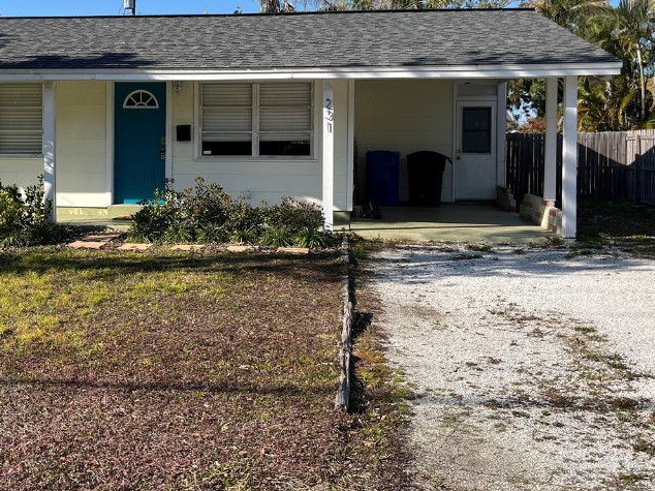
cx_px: 228
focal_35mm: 42
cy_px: 162
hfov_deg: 44.3
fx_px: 794
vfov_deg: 34.0
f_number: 1.6
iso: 50
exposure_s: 1/2755
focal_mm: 5.1
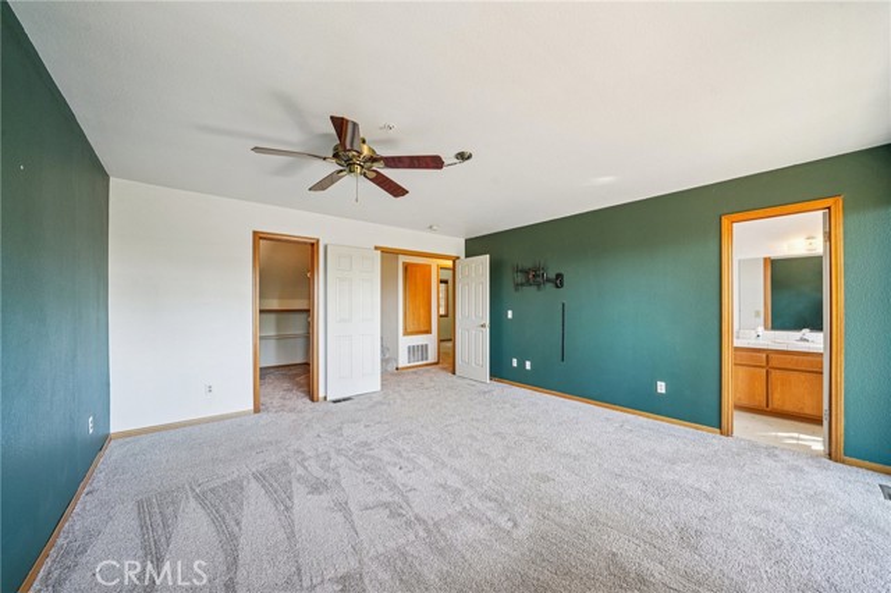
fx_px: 322
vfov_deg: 85.4
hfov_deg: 108.4
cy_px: 296
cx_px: 446
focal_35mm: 13
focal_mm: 13
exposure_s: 1/8
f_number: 9
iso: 400
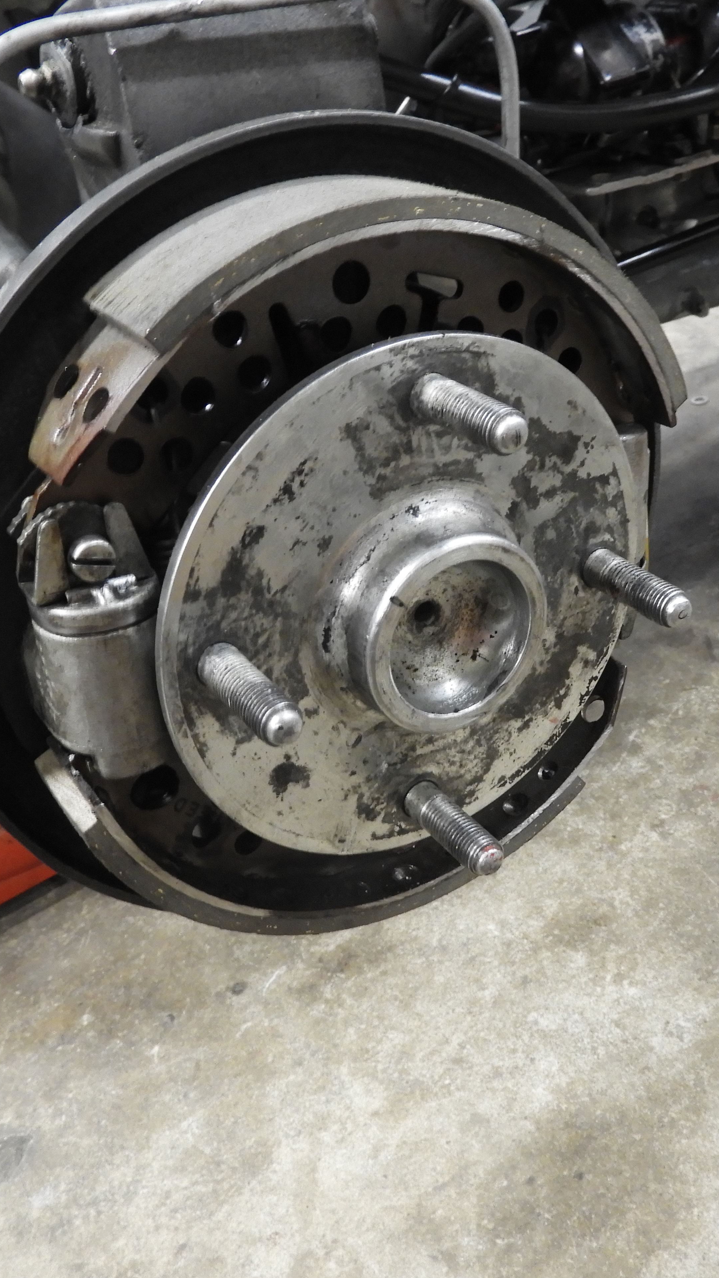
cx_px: 457
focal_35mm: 41
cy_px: 638
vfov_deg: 49.4
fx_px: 1389
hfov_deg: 28.9
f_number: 3.5
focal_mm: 5
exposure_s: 1/10
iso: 400
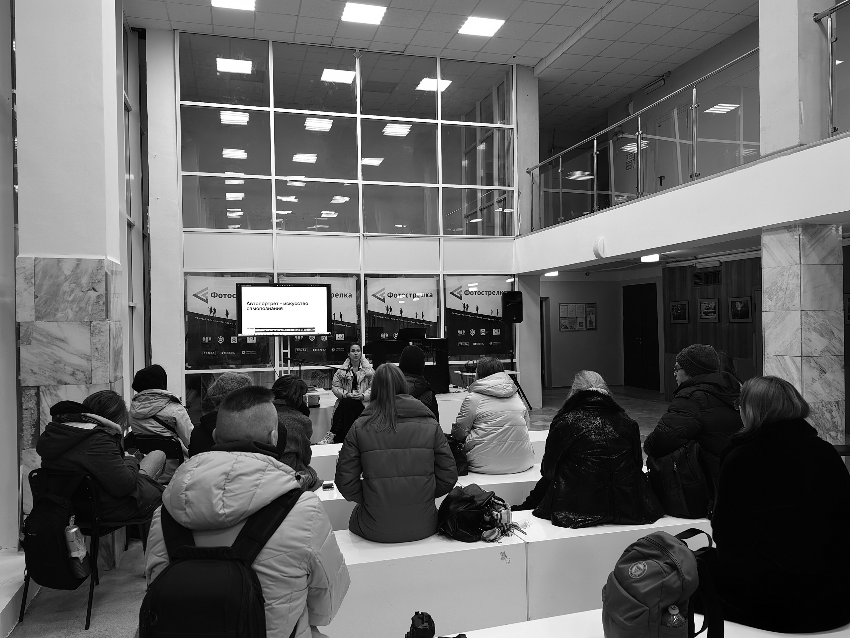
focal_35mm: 27
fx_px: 663
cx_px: 425
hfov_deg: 65.3
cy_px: 319
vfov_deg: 51.4
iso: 160
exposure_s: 1/100
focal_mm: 6.35
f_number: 2
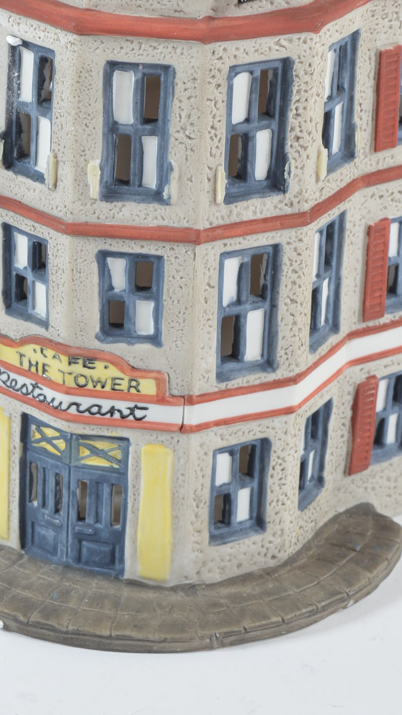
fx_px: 2445
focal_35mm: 129
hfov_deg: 9.4
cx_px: 207
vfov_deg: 16.4
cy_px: 84
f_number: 11
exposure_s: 1/160
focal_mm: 42
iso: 100
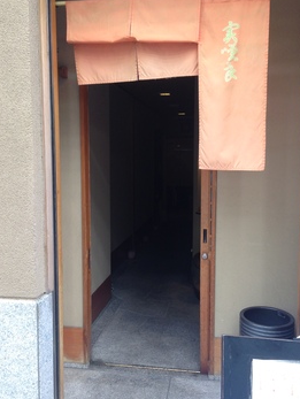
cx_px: 148
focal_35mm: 38
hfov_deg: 37.8
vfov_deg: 48.9
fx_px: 438
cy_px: 206
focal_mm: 4.12
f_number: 2.4
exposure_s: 1/120
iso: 80
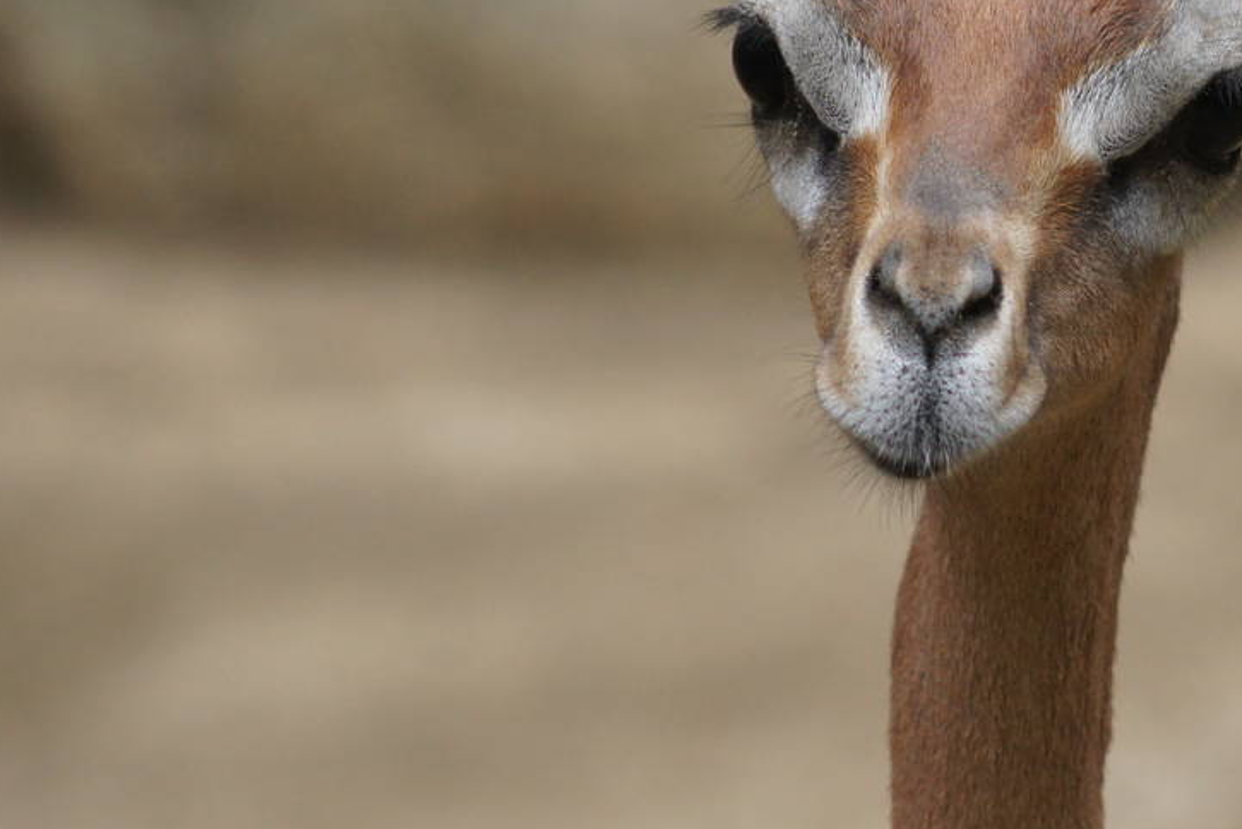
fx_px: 22847
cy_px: 143
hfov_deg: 3.1
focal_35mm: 662
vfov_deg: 2.1
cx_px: 1030
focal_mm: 200
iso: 500
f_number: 5.6
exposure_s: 1/500
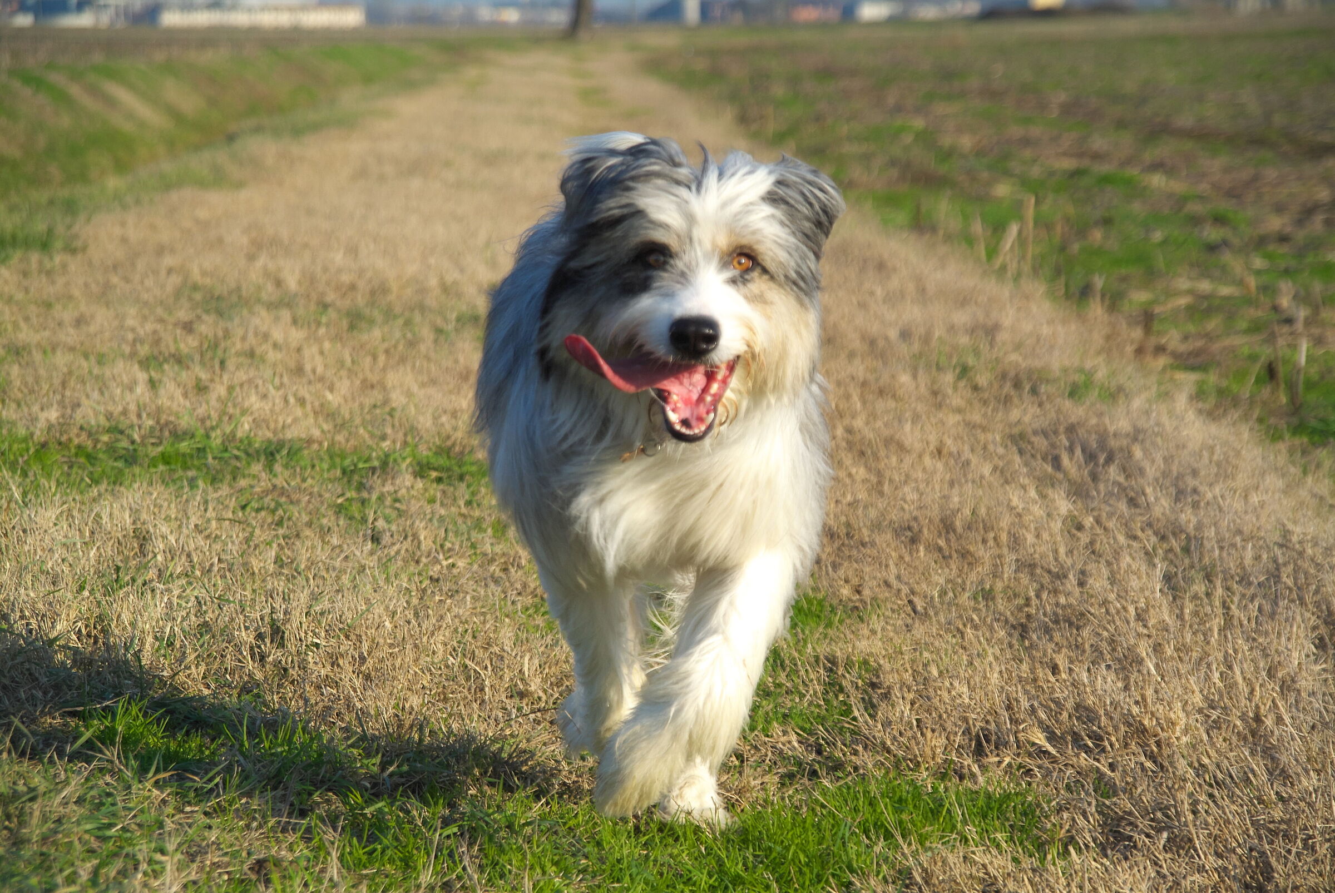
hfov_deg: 14.5
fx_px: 5234
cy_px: 446
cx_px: 668
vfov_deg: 9.8
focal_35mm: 141
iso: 400
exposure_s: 1/1500
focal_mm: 94
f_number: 5.6
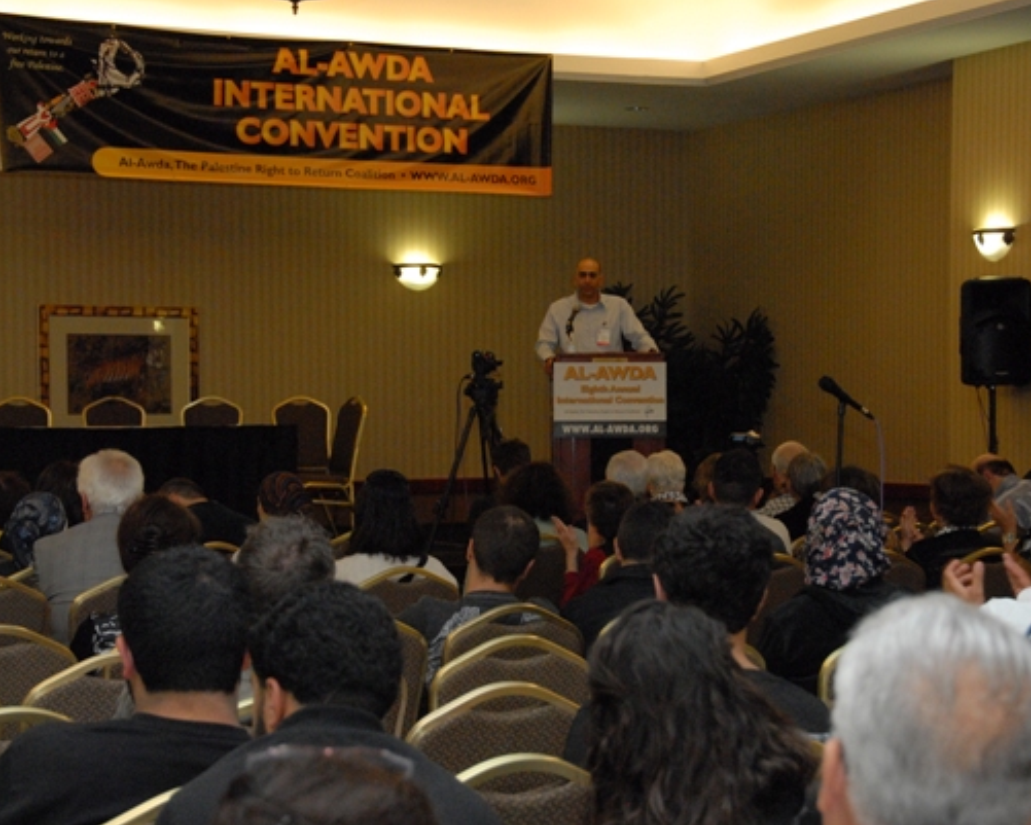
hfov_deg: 22.5
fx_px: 2594
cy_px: 411
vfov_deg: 18.1
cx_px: 527
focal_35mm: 85
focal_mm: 50
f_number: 8
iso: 1250
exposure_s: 1/60
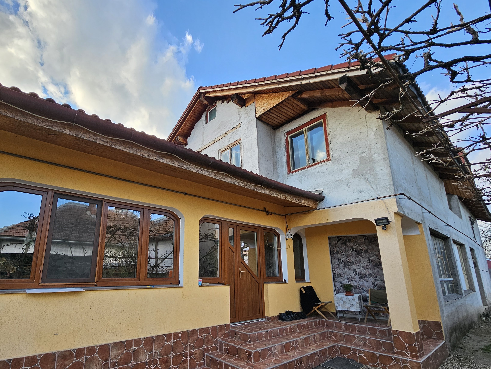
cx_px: 197
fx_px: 227
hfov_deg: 93.3
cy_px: 216
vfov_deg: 77.5
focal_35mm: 16
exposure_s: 1/362
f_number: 2.2
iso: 50
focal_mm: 2.2
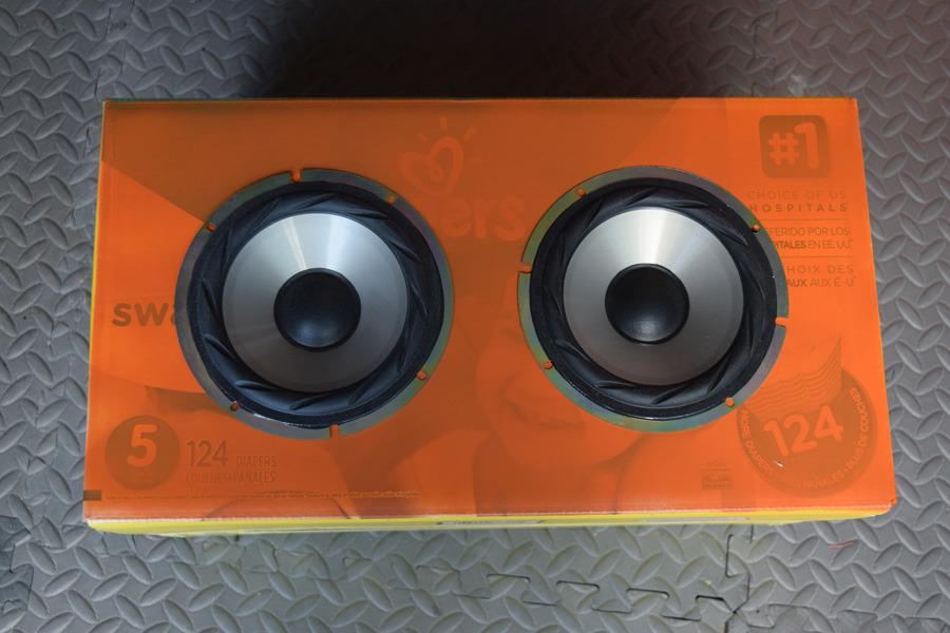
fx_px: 1148
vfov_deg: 30.8
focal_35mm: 44
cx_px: 475
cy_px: 316
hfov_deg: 45.0
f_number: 4.2
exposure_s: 1/60
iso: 450
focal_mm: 29
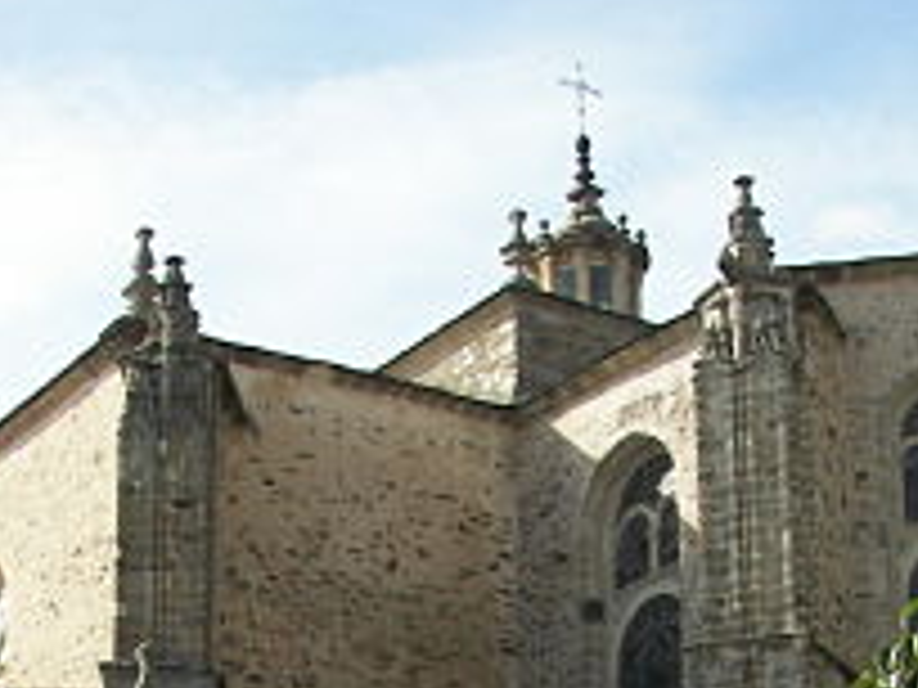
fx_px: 2572
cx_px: 400
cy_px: 906
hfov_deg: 20.2
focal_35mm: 97
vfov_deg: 14.6
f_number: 2.8
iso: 50
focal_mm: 6
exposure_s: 1/640
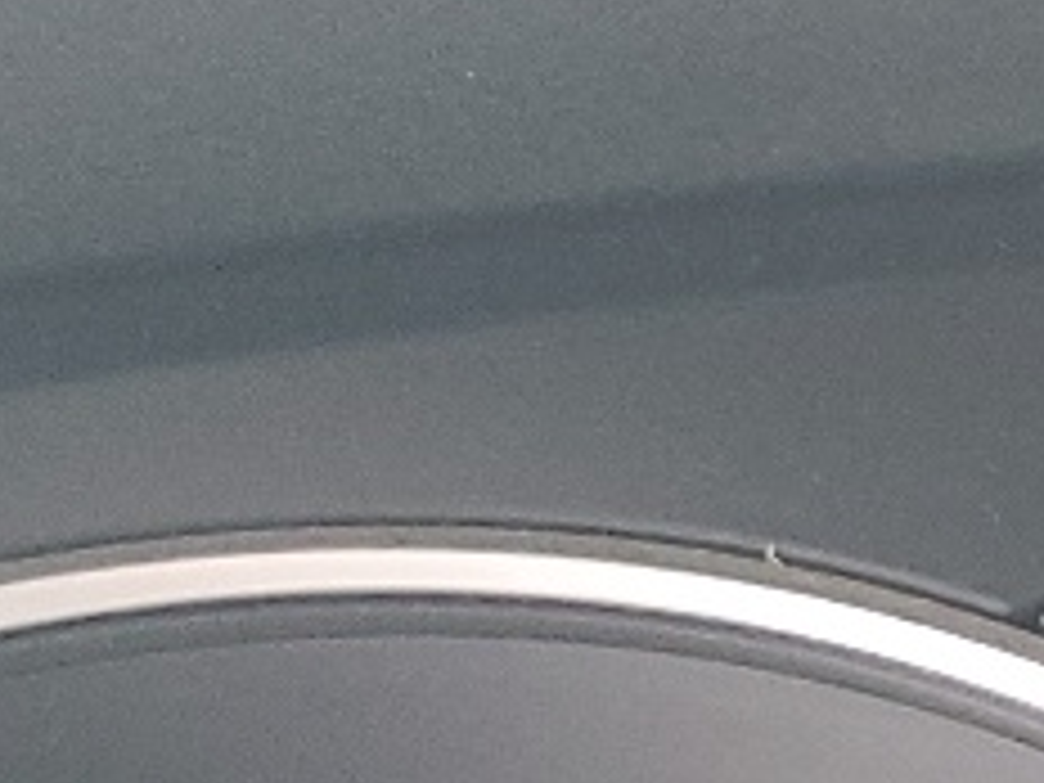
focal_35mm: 179
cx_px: 2826
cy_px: 1696
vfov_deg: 7.8
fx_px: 5399
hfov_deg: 9.4
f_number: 1.5
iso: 85
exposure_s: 1/120
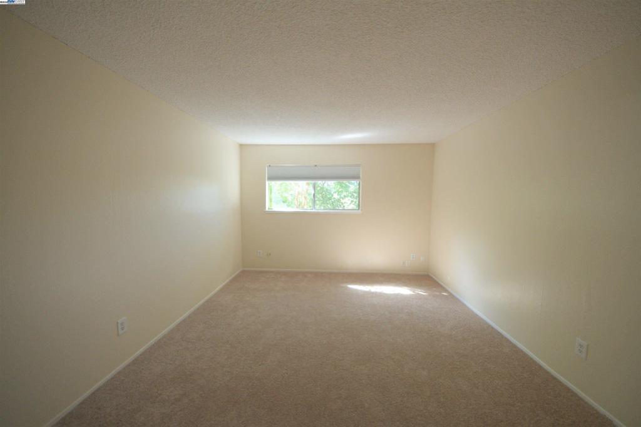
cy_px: 214
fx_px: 214
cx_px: 320
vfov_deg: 90.0
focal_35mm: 12
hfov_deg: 112.6
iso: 1250
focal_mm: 8
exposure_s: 1/125
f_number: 4.5
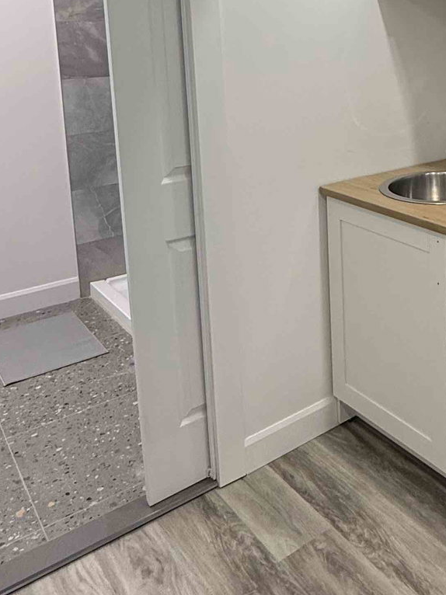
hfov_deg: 33.4
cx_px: 456
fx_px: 670
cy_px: 113
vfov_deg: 45.3
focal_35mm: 39
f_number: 2.2
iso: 160
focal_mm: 2.22
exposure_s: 1/120
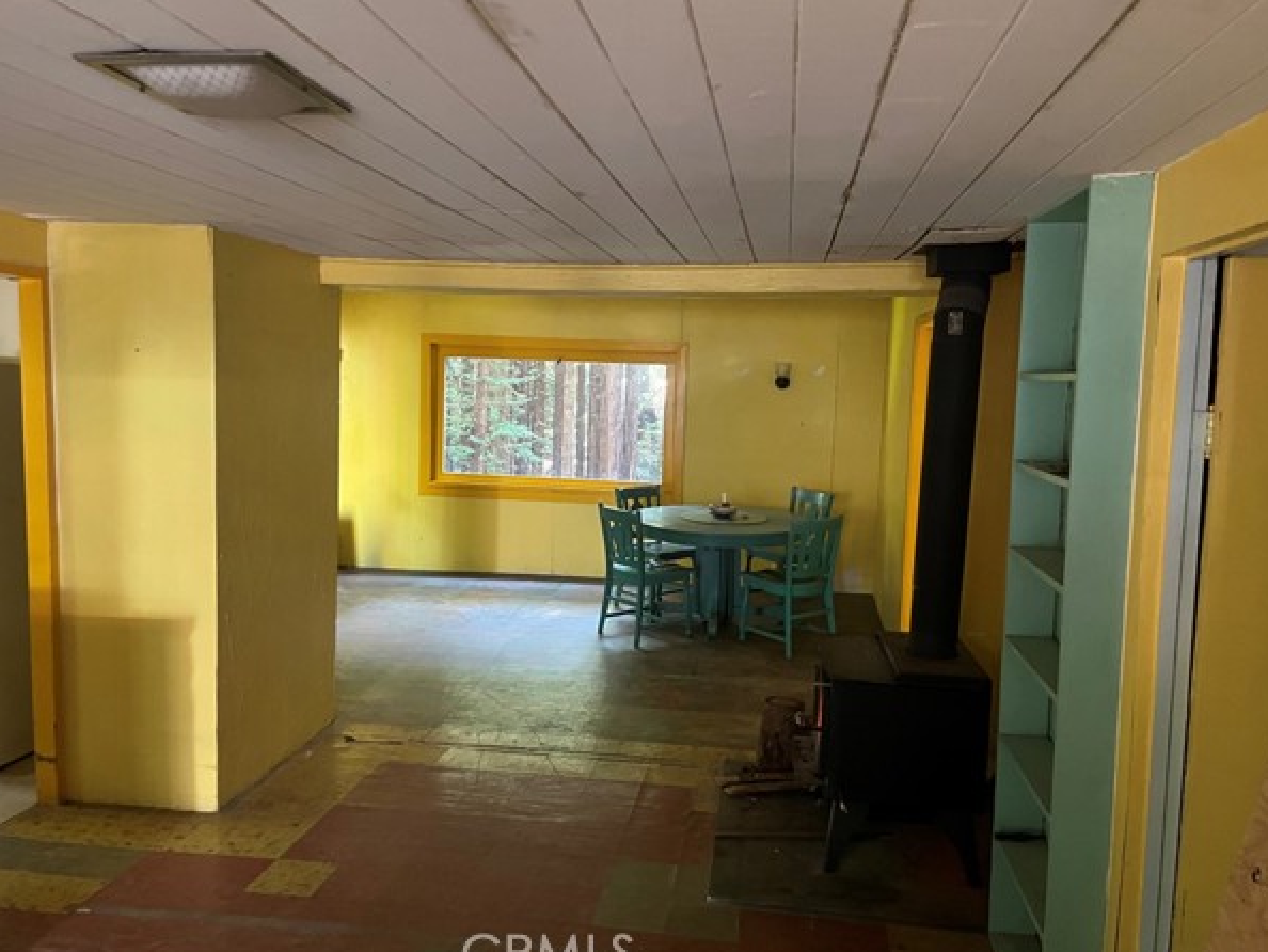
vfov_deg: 49.8
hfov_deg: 63.4
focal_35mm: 28
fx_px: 1026
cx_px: 630
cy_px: 472
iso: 640
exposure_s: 1/40
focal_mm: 5.1
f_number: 1.6
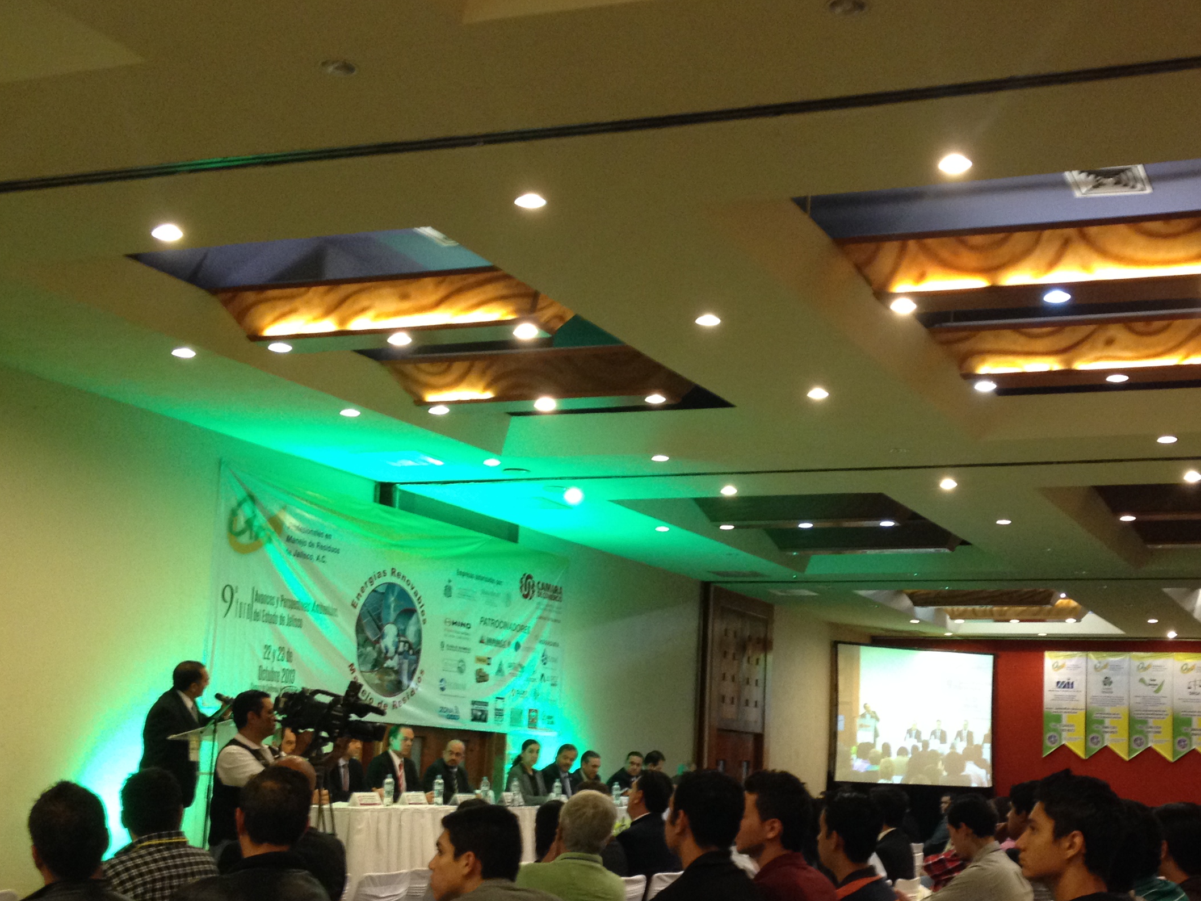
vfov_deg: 27.0
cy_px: 544
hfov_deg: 35.2
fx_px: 1874
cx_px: 809
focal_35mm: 54
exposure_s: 1/20
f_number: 2.4
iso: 160
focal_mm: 4.28
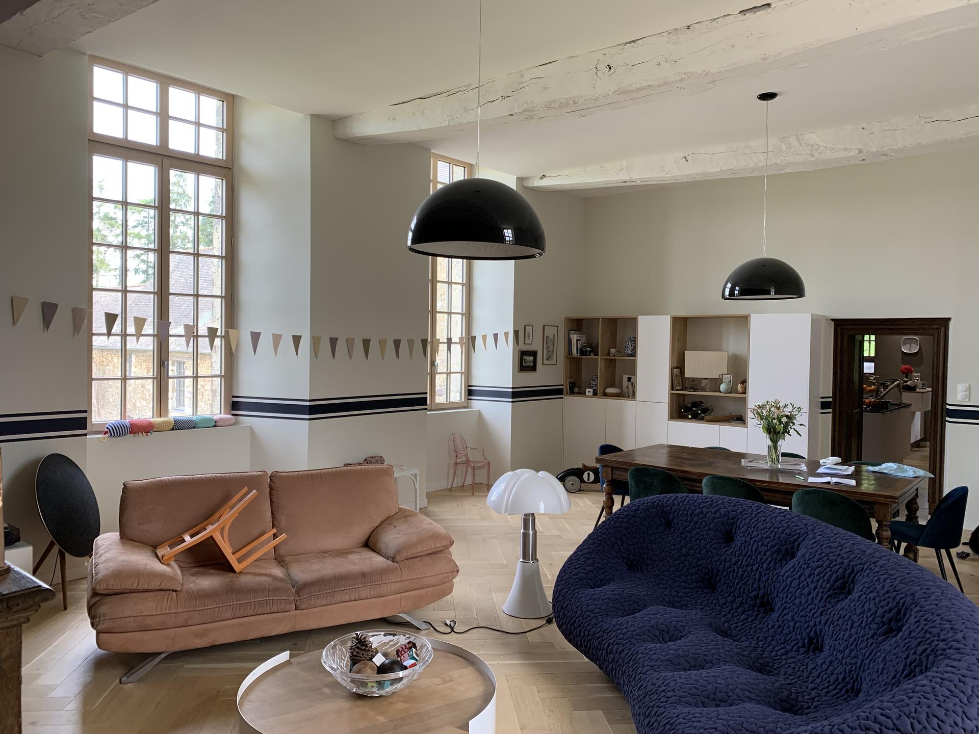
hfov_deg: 67.3
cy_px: 367
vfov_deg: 53.1
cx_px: 490
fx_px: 735
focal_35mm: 26
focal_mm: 4.25
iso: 80
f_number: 1.8
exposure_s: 1/121
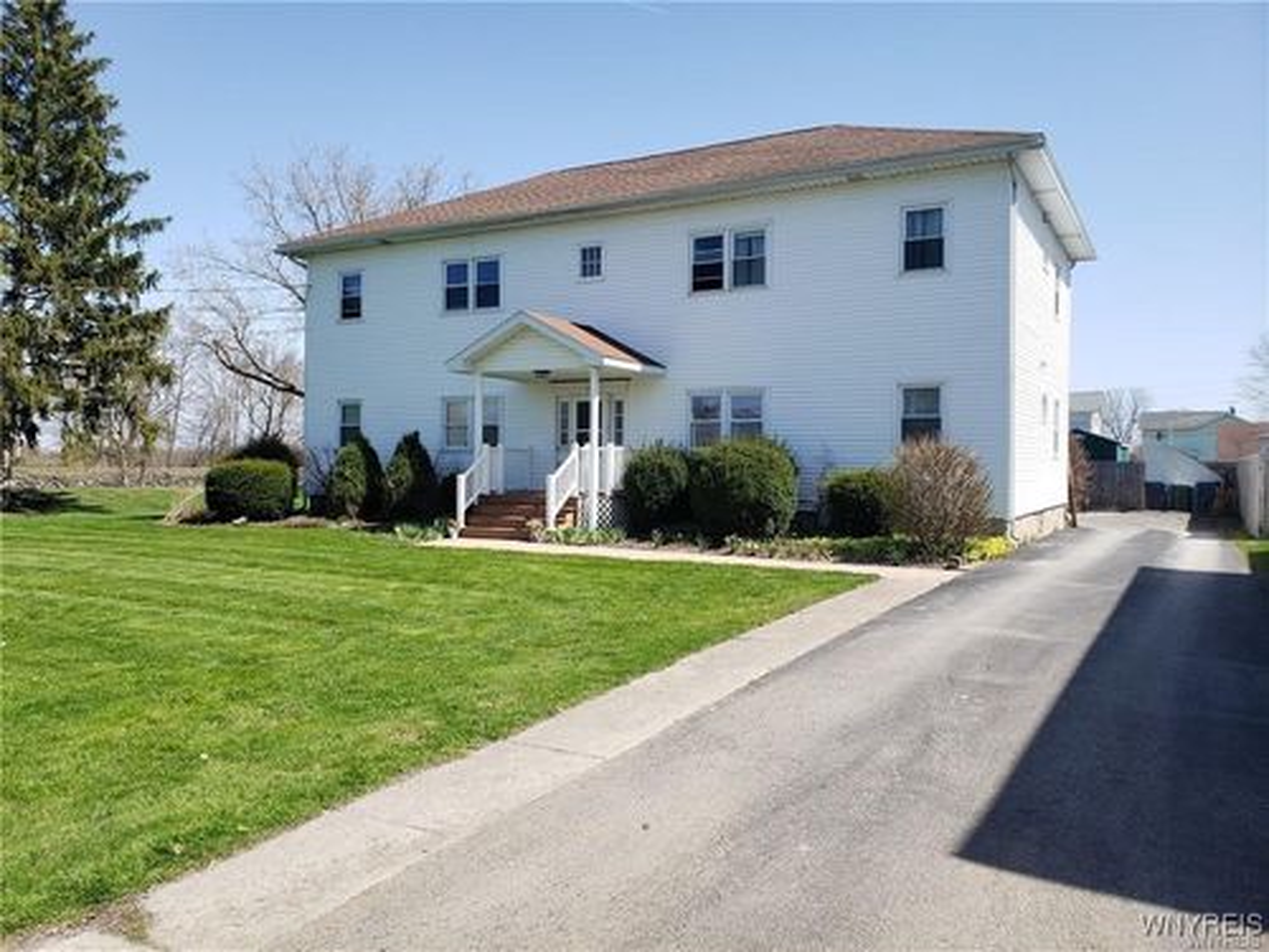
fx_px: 953
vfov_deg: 53.1
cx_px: 634
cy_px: 476
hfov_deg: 67.3
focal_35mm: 26
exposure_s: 1/820
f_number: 2.4
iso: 50
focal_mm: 4.3
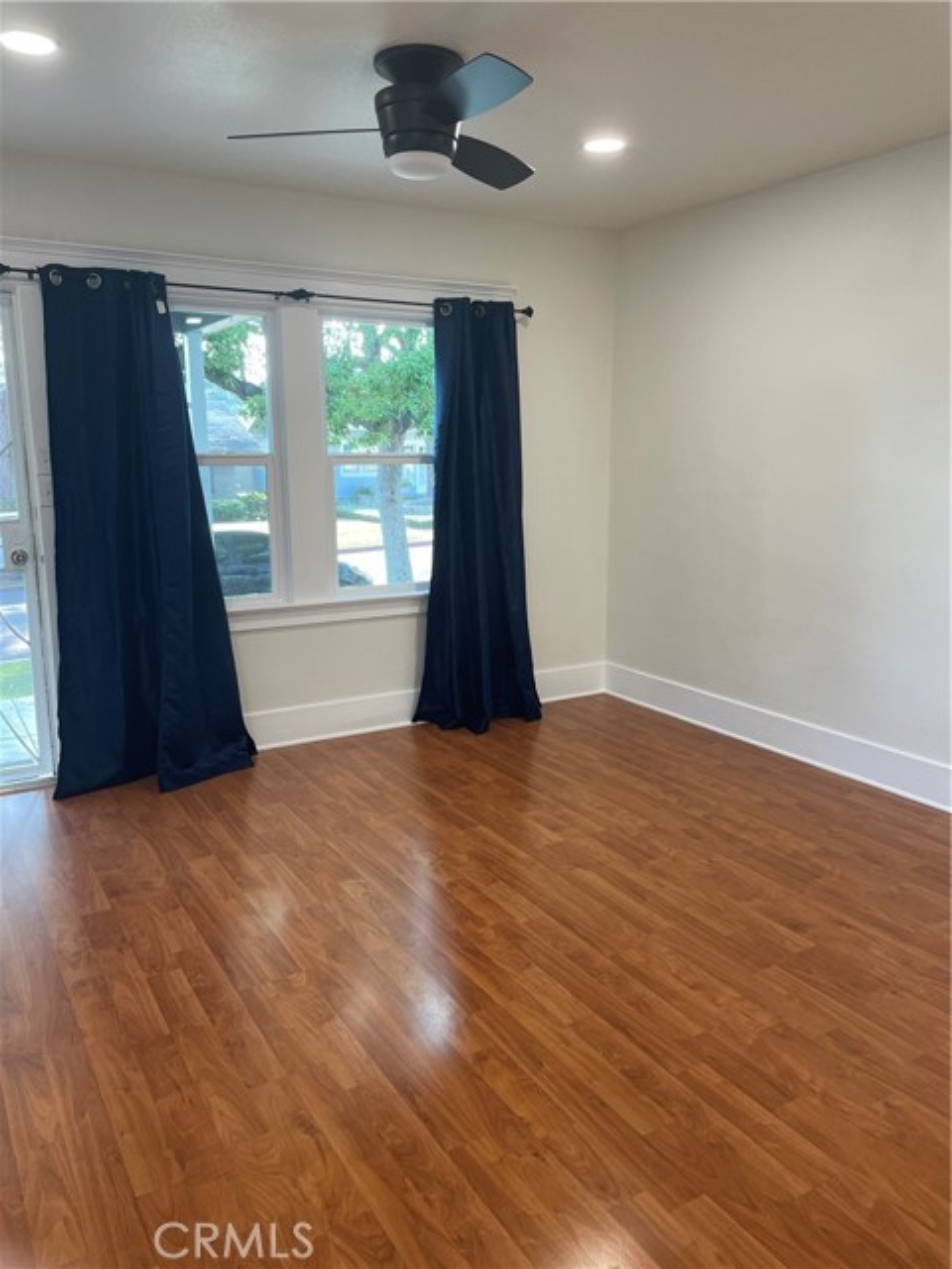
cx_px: 476
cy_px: 634
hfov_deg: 53.1
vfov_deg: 67.3
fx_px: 953
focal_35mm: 26
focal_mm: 4.2
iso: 64
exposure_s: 1/60
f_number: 1.6
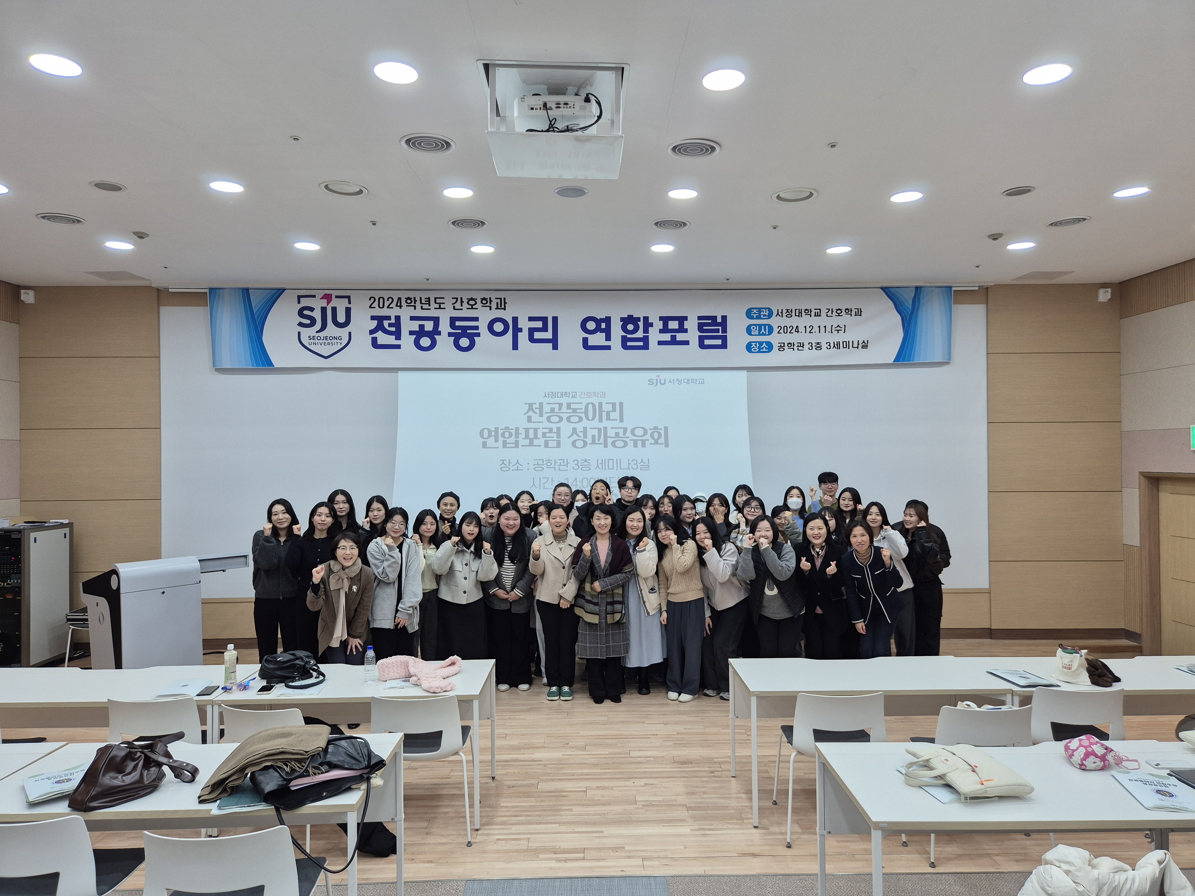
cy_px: 448
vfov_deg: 58.9
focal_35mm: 23
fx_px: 794
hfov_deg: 73.9
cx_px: 598
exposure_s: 1/120
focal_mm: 5.4
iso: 80
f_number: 1.8
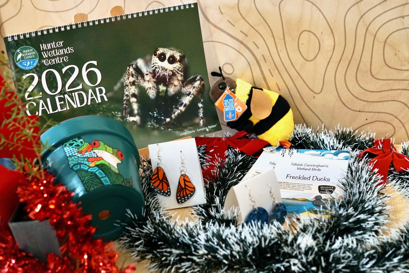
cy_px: 136
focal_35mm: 42
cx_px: 204
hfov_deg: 46.4
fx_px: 477
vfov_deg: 31.9
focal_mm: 28
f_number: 3.2
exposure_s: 1/100
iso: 1600
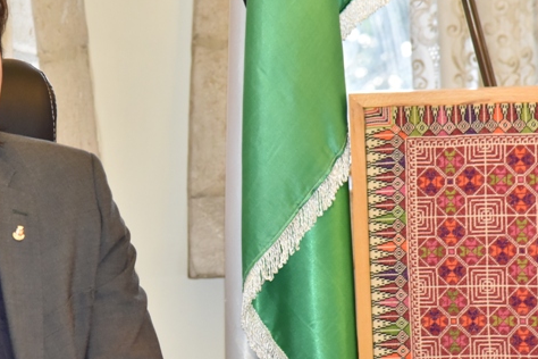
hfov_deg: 7.9
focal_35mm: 259
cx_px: 65
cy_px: 191
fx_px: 3870
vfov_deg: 5.3
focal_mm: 120
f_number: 6.3
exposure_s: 1/160
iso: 2500
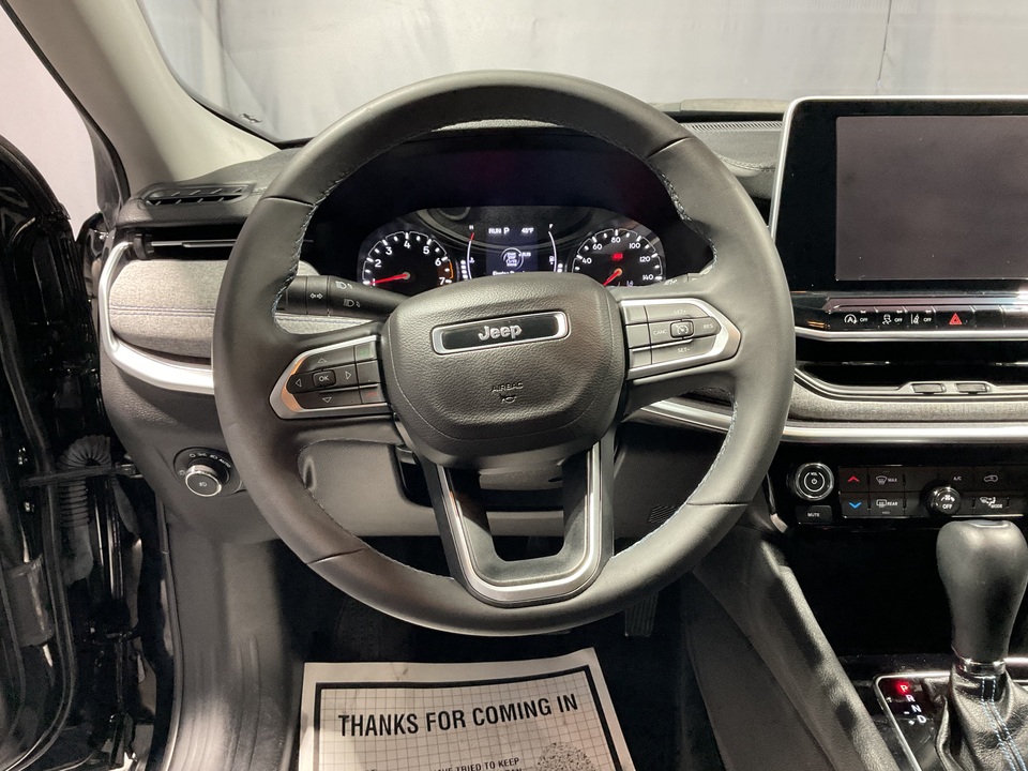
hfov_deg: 61.7
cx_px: 514
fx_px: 861
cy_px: 386
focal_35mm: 29
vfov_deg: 48.2
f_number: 1.8
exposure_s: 1/60
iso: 250
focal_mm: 3
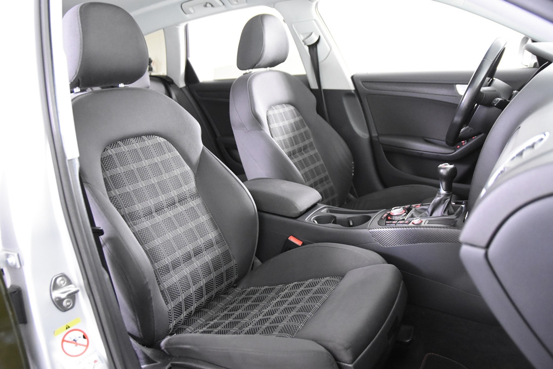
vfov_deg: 43.6
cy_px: 184
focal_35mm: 30
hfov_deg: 61.9
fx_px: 461
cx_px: 276
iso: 5000
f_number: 2.8
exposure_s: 1/30
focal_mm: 20
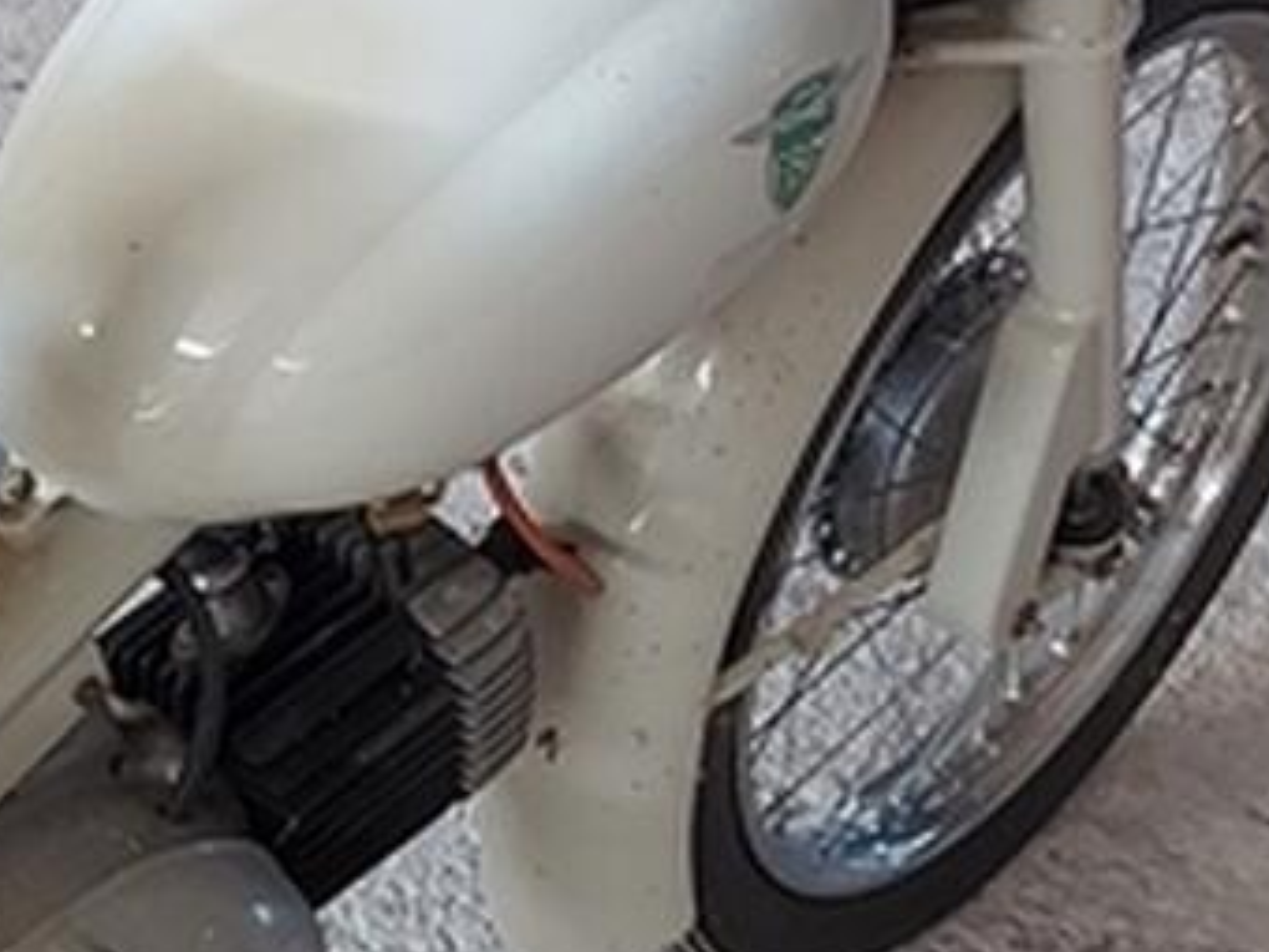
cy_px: 685
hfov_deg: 17.4
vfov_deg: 13.9
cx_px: -362
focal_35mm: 106
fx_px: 3886
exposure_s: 1/60
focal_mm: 5.23
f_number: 1.8
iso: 200
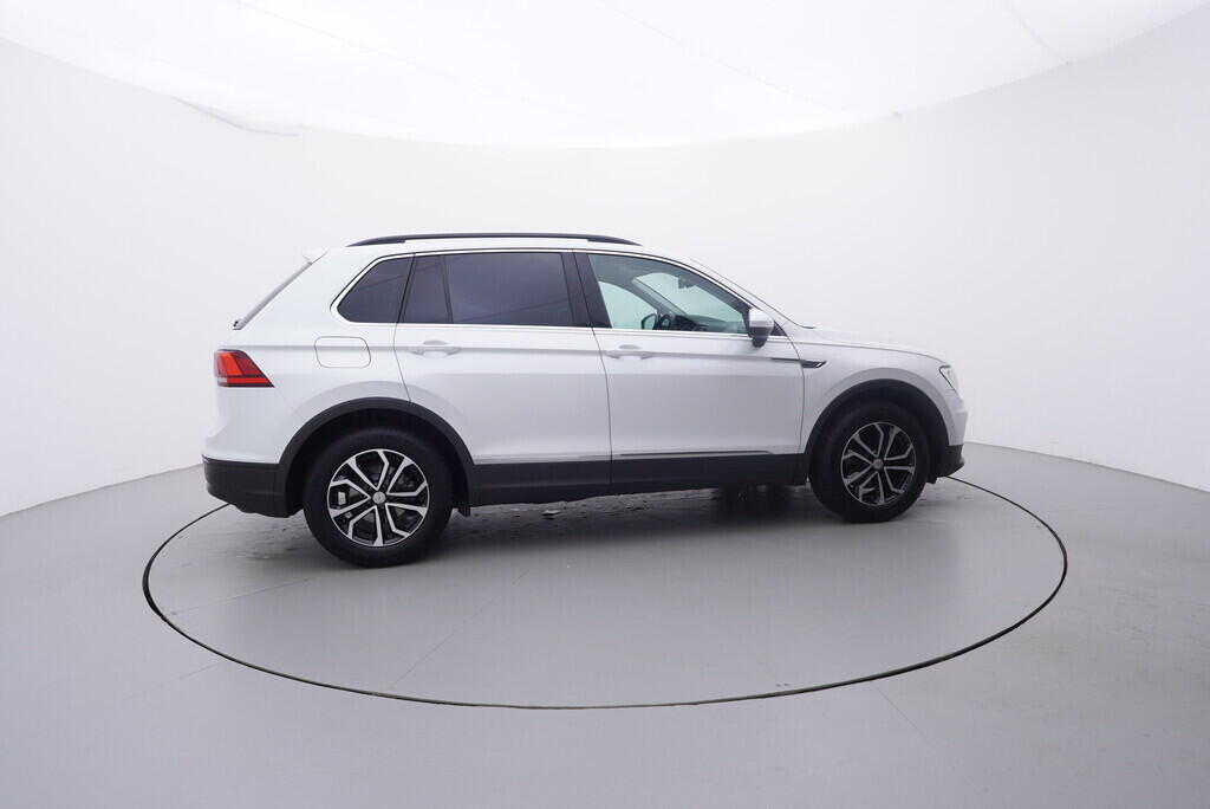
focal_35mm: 22
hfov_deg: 77.3
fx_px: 757
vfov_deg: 56.2
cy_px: 404
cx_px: 605
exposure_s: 1/80
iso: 200
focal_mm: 15
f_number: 5
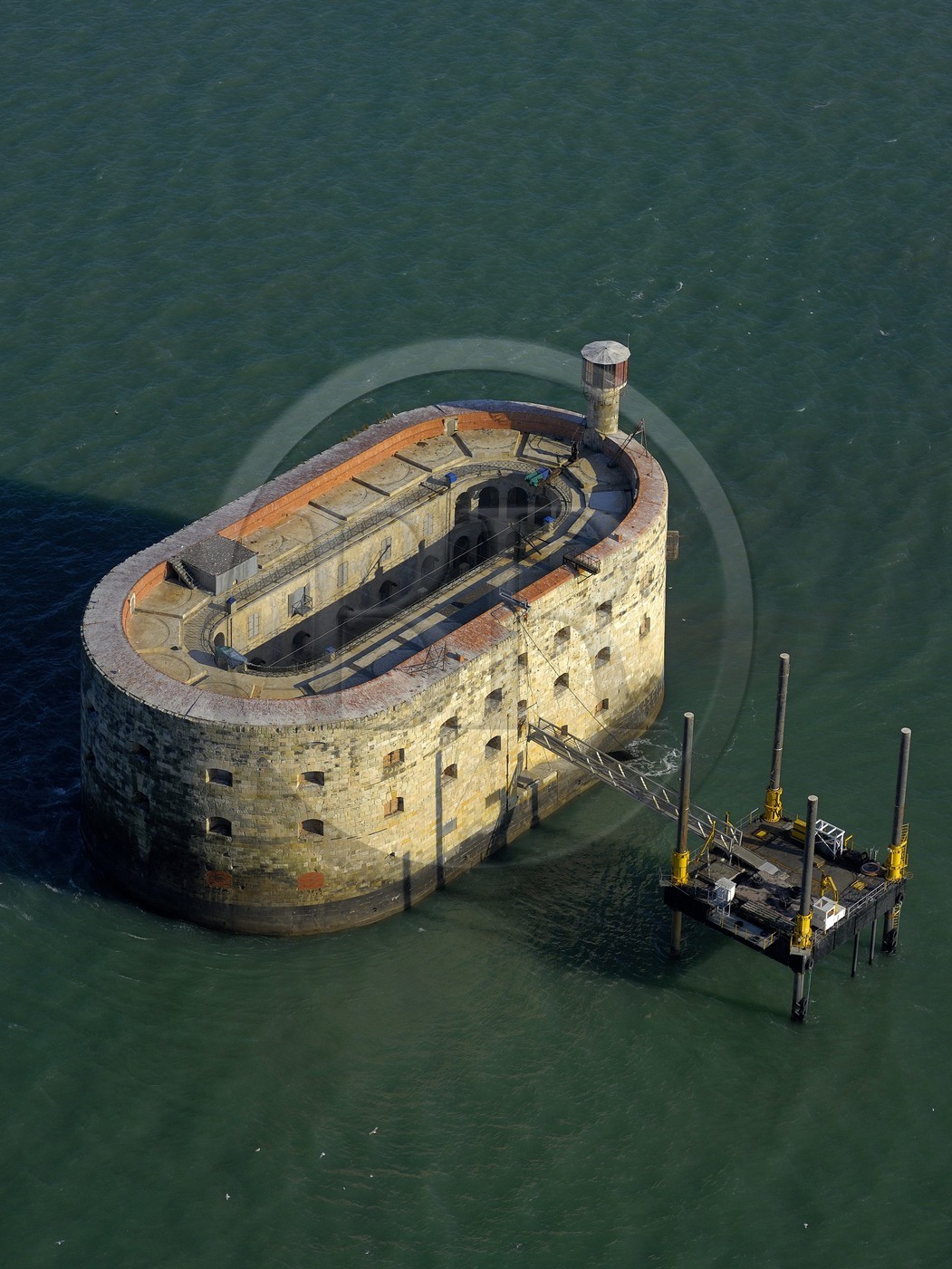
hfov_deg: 14.5
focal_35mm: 102
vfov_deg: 19.3
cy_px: 620
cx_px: 474
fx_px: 3740
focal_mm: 62
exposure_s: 1/800
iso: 100
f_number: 5
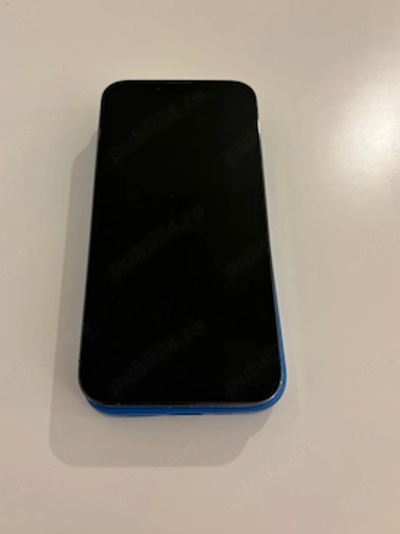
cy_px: 259
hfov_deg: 48.2
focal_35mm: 29
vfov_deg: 61.7
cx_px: 186
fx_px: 447
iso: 100
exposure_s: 1/50
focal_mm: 5.96
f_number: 1.6
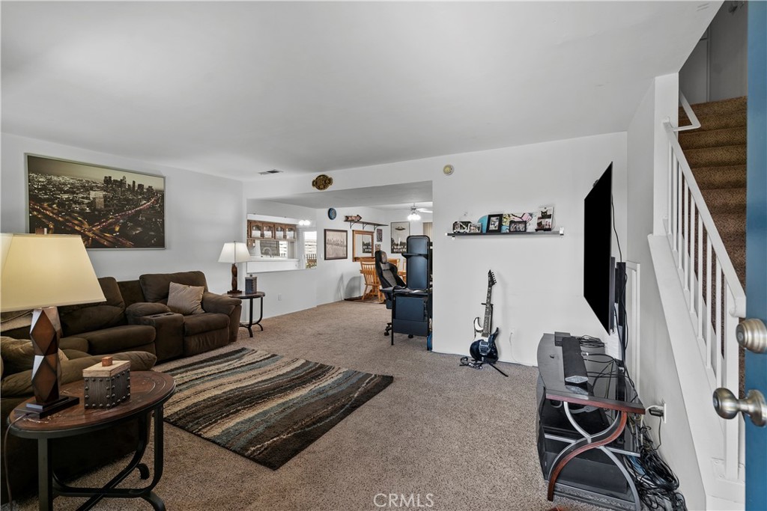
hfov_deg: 96.7
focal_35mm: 16
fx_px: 341
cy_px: 256
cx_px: 384
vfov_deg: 73.8
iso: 250
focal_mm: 16
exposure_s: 1/3
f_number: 6.3
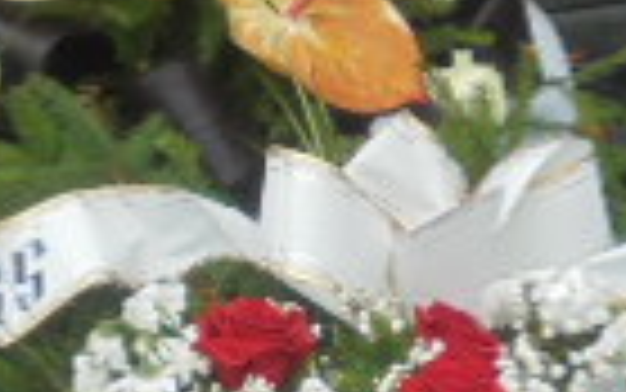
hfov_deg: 10.0
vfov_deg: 6.2
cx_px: 293
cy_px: 360
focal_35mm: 210
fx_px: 3584
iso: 100
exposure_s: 1/50
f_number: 4.5
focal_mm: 7.8
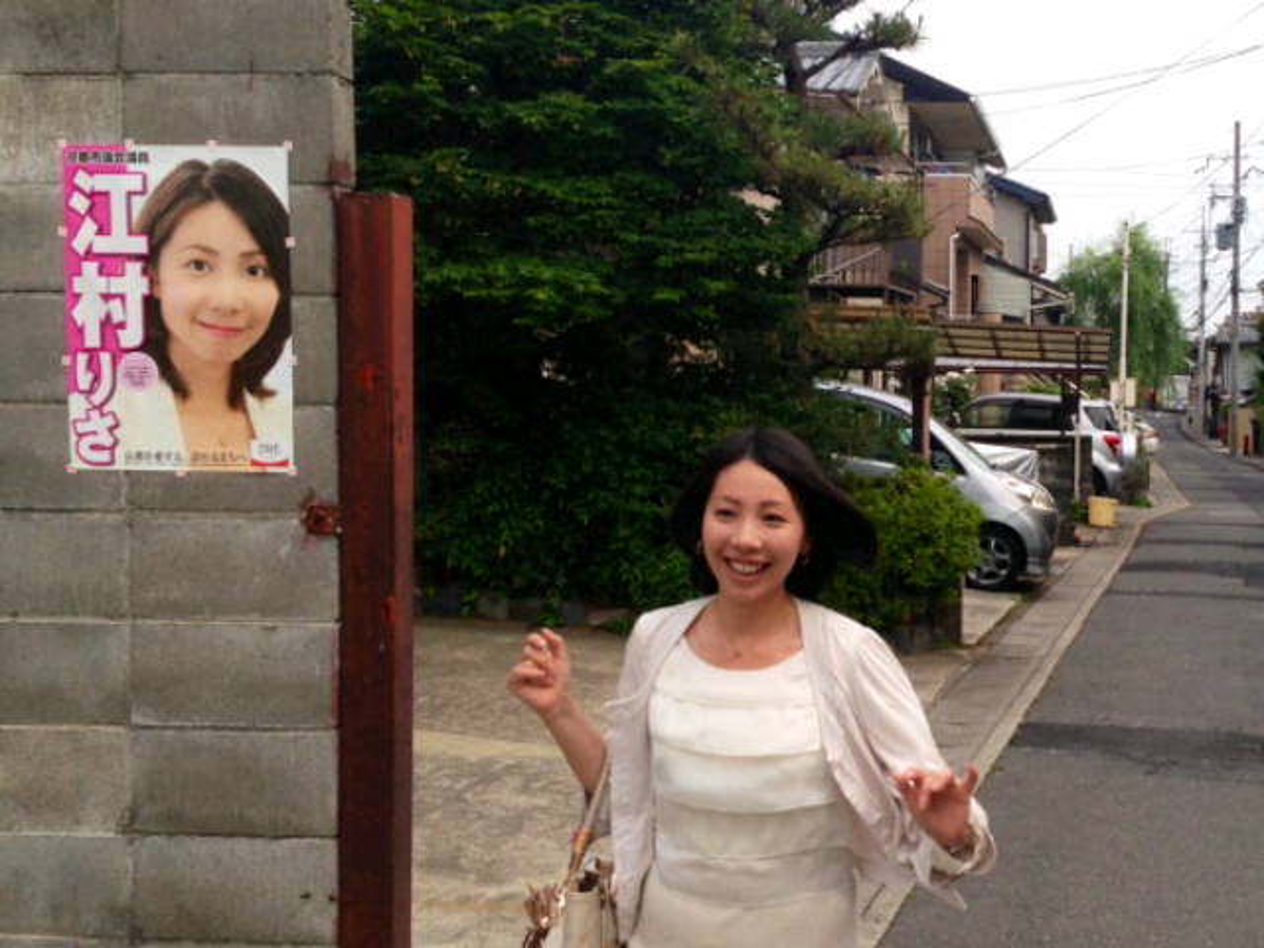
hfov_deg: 55.4
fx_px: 1205
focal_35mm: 33
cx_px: 632
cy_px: 474
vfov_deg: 42.9
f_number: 2.4
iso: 50
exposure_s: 1/733
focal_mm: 4.13
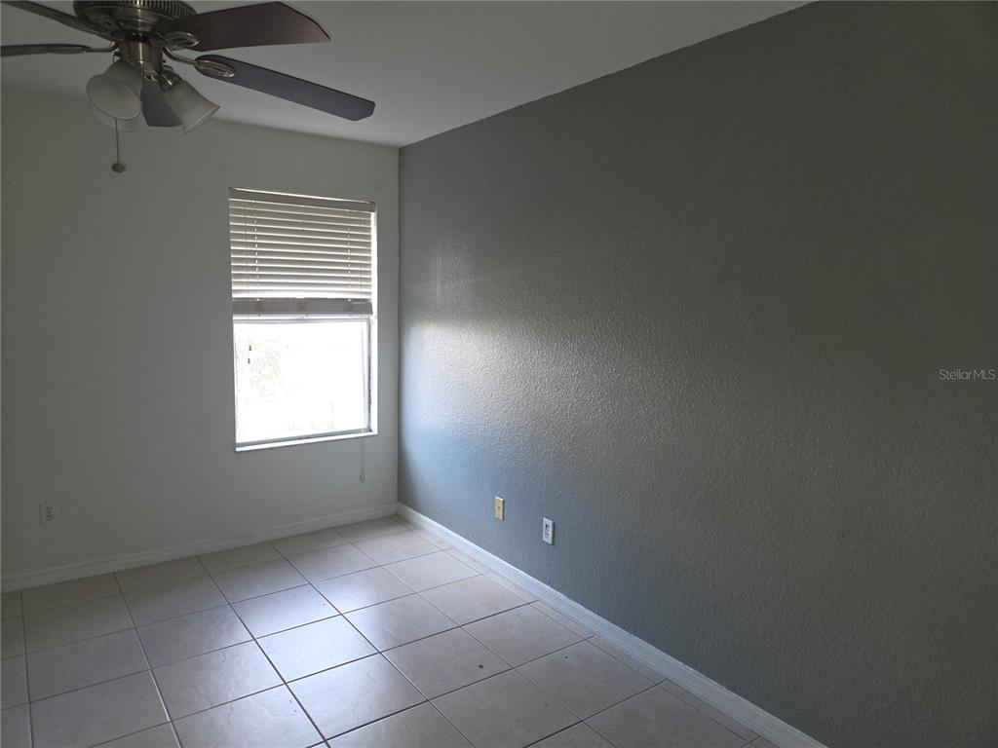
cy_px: 374
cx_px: 499
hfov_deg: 73.9
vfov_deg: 58.9
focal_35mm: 23
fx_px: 663
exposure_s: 1/60
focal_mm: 5.4
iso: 125
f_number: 1.8
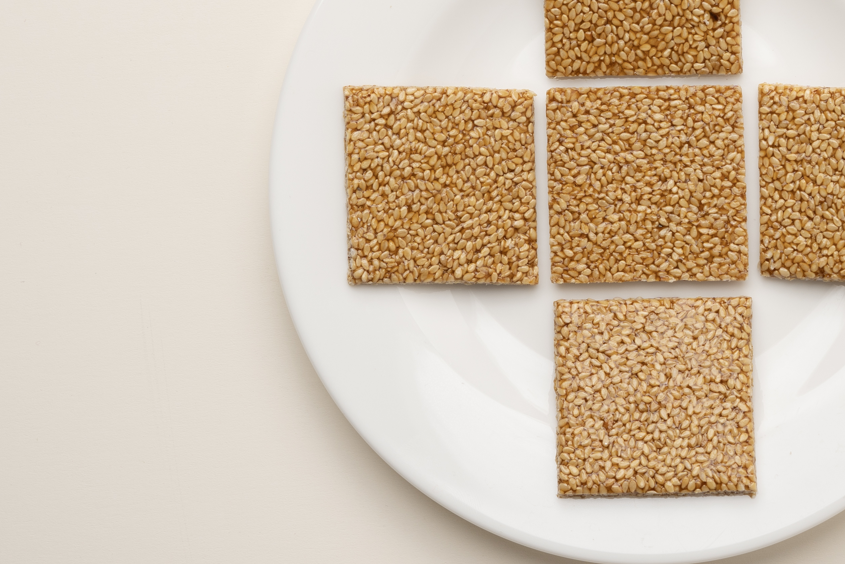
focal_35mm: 119
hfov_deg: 17.1
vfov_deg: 11.5
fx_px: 2793
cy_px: 206
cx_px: 653
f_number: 5
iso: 80
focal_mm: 50
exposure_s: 1/30
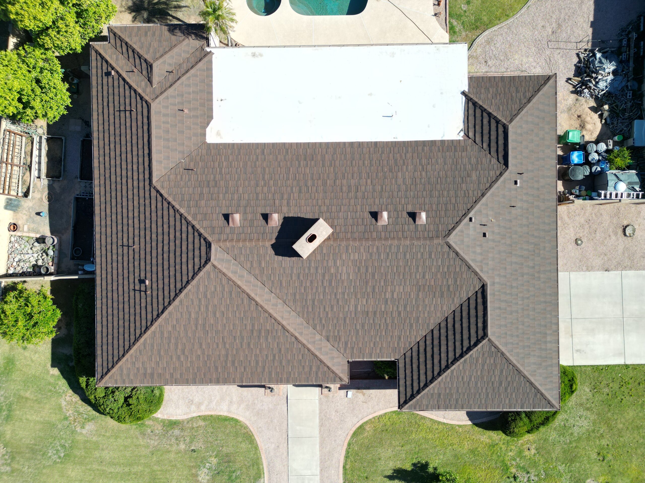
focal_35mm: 24
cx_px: 322
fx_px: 447
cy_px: 242
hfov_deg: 71.6
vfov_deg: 56.8
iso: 100
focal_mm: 6.72
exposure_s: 1/1500
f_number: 1.7
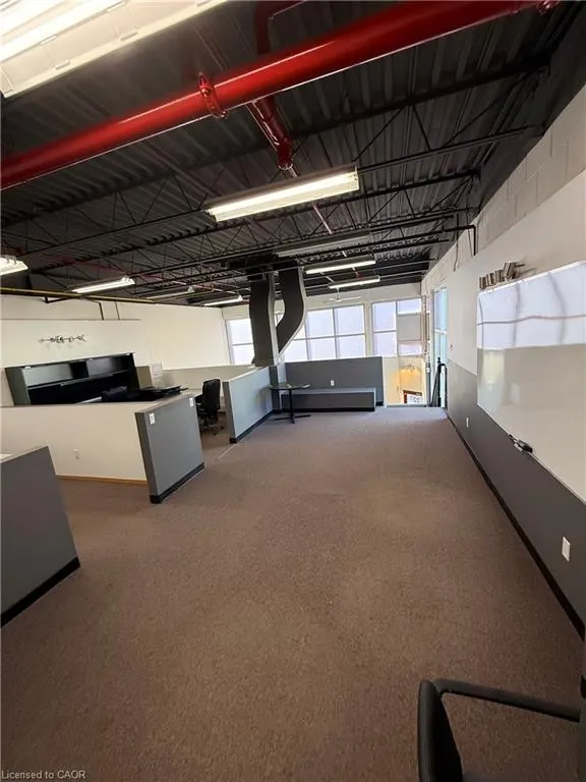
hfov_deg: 85.7
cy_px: 391
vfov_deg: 102.1
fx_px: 316
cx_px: 293
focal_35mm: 14
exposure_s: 1/120
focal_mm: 2.22
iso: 200
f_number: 2.2
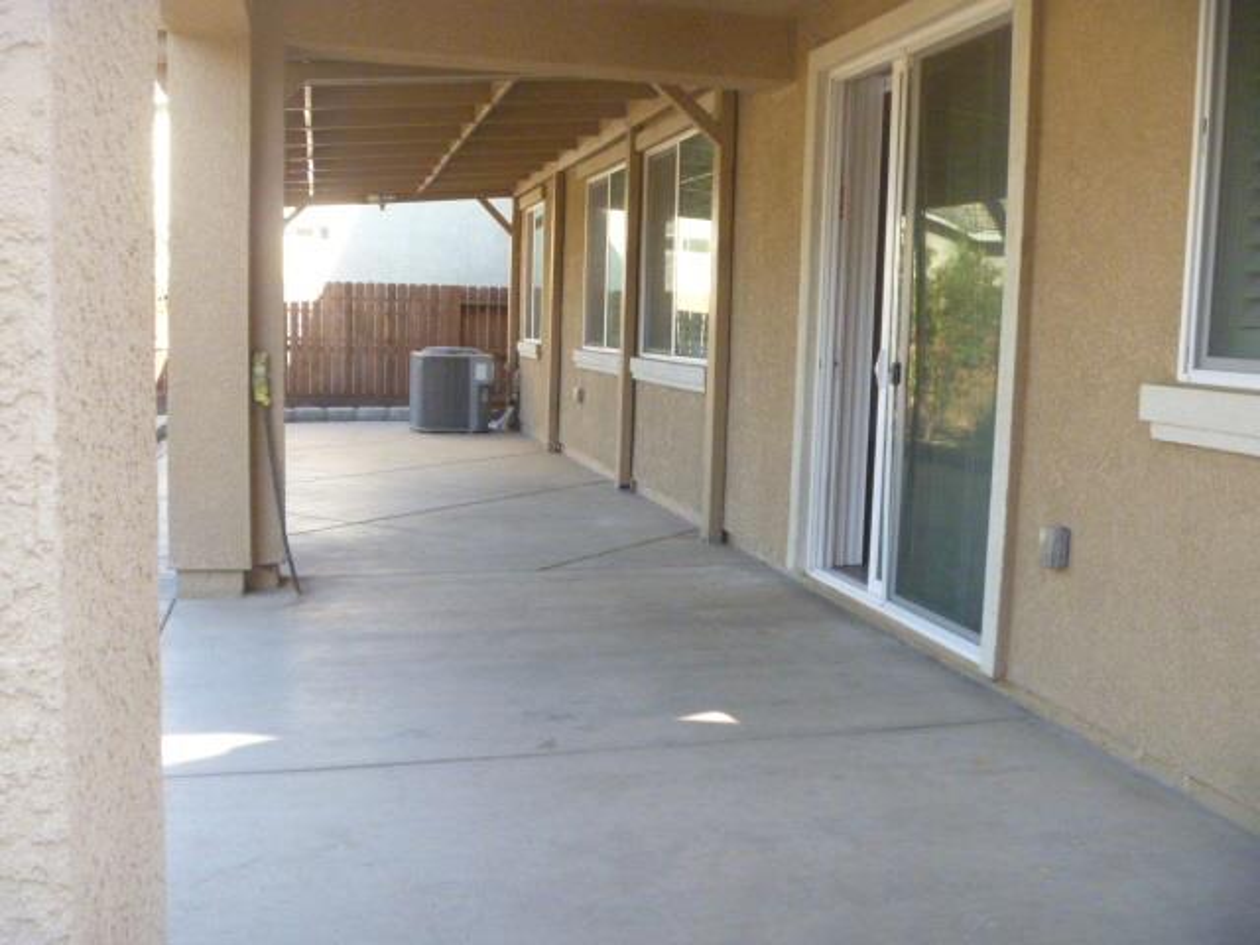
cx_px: 630
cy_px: 472
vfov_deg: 40.7
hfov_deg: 52.6
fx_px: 1274
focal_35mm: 35
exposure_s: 1/250
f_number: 3.5
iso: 400
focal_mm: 6.3
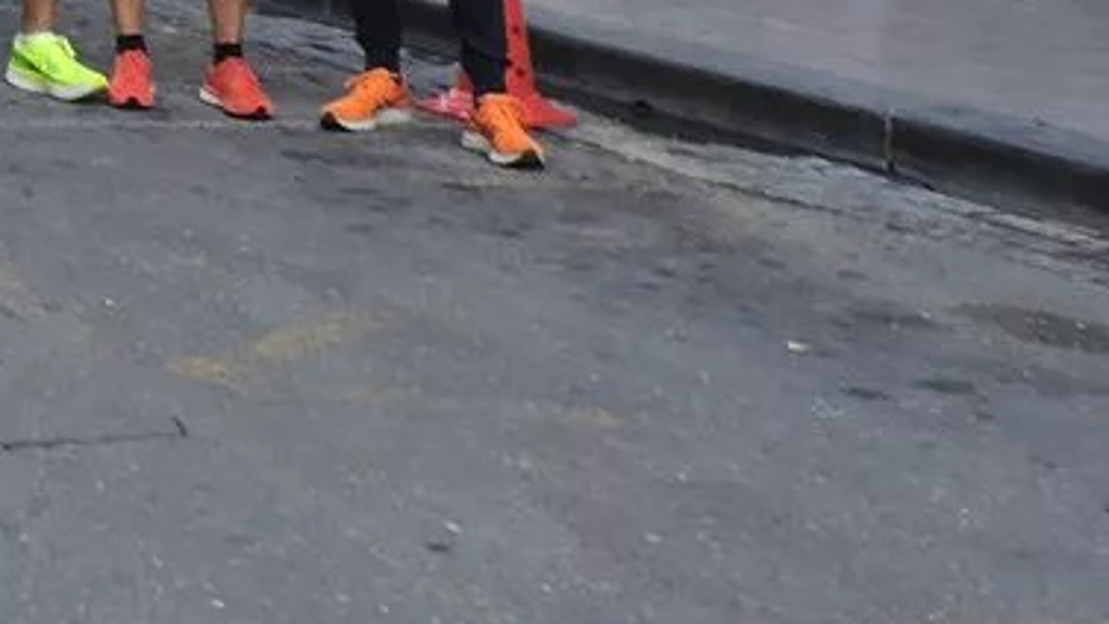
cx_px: -835
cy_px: -762
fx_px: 3264
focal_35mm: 111
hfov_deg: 16.4
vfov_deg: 9.9
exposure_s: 1/125
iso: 100
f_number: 3
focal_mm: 4.3
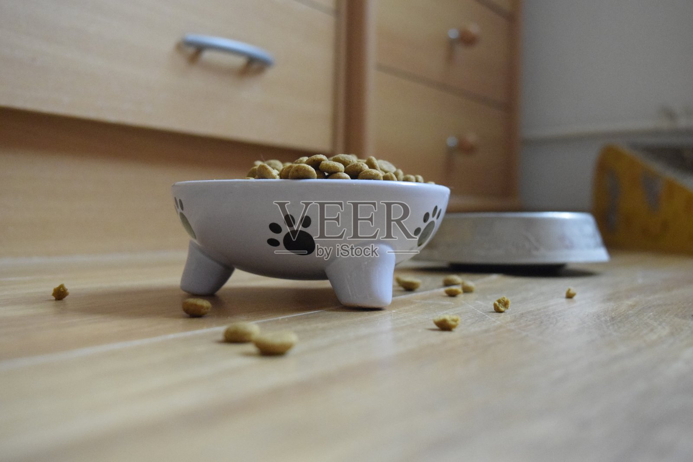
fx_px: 809
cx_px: 346
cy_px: 231
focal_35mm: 42
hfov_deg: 46.4
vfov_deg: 31.9
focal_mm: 28
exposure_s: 1/500
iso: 6400
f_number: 5.6
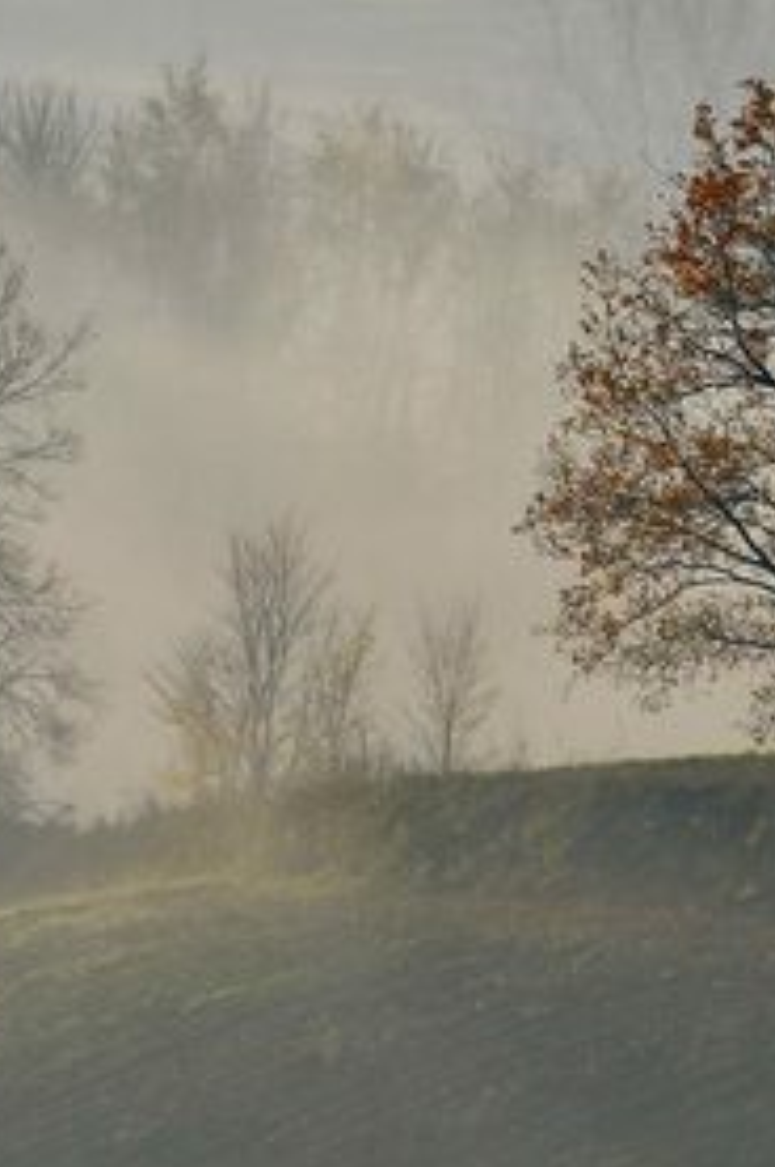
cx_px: 577
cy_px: 147
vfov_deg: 1.5
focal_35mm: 1366
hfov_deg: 1.0
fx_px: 44218
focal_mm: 420
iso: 560
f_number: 7.1
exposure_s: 1/3200
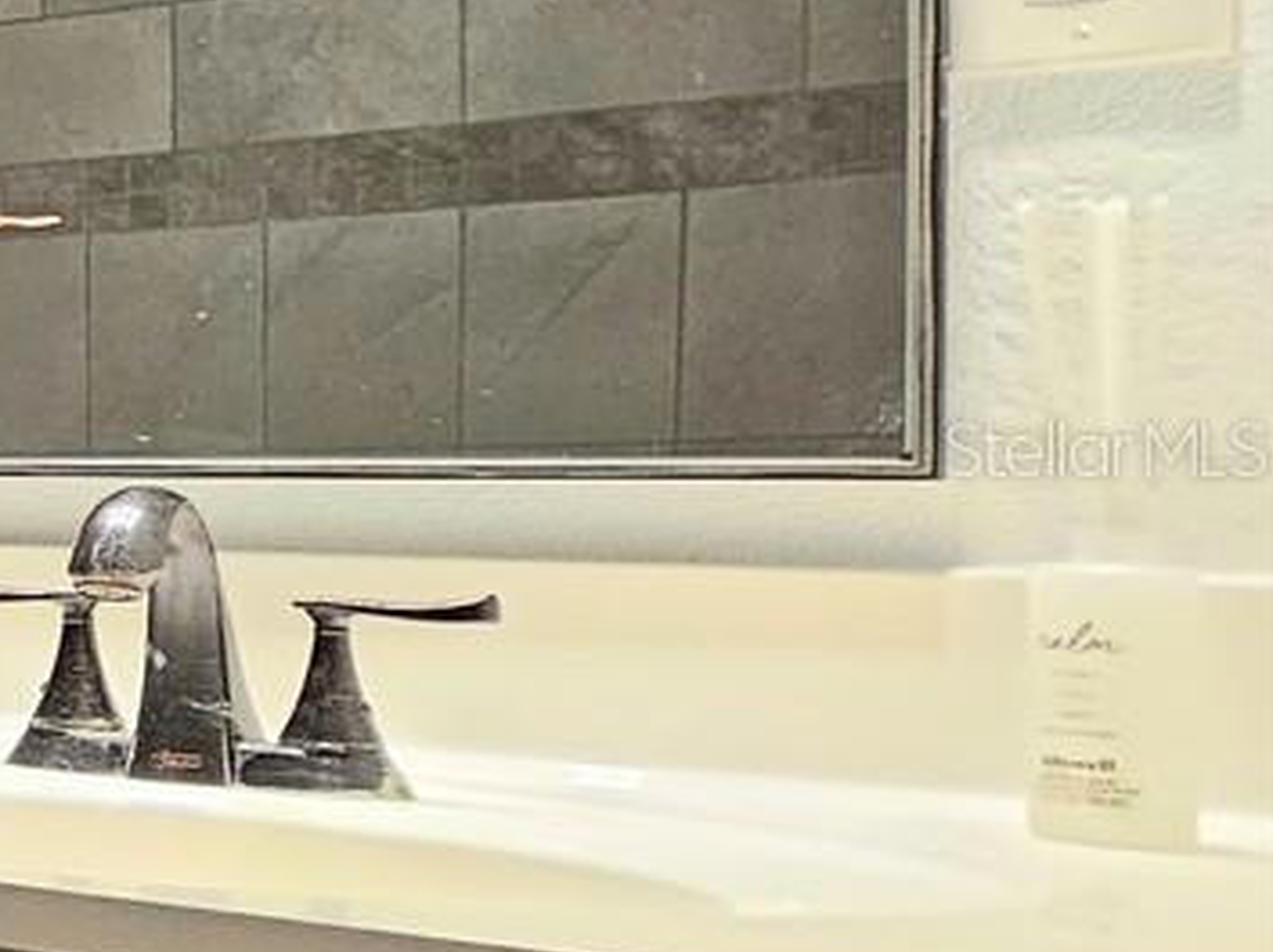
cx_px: -1601
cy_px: 447
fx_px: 2168
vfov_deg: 24.8
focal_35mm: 59
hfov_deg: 16.5
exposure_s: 1/60.2
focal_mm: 2.2
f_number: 2.2
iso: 160
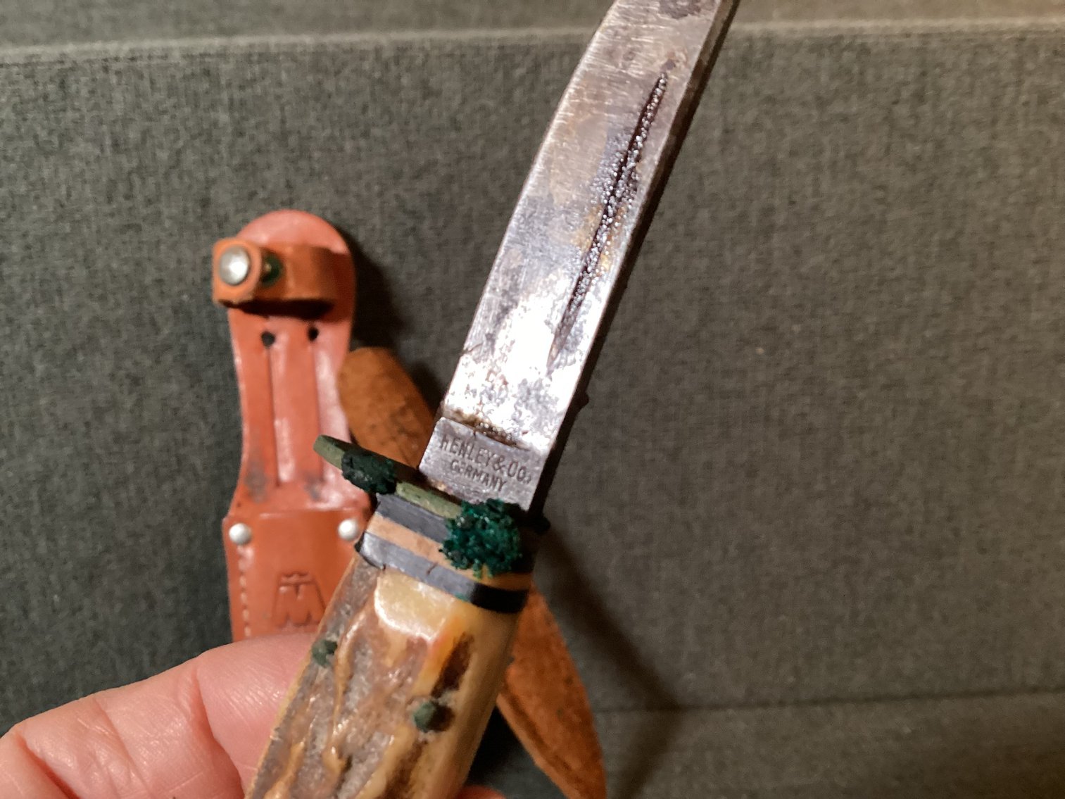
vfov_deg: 45.4
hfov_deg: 58.3
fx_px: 954
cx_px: 532
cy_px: 400
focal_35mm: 31
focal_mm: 3.3
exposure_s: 1/60
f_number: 2.4
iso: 320
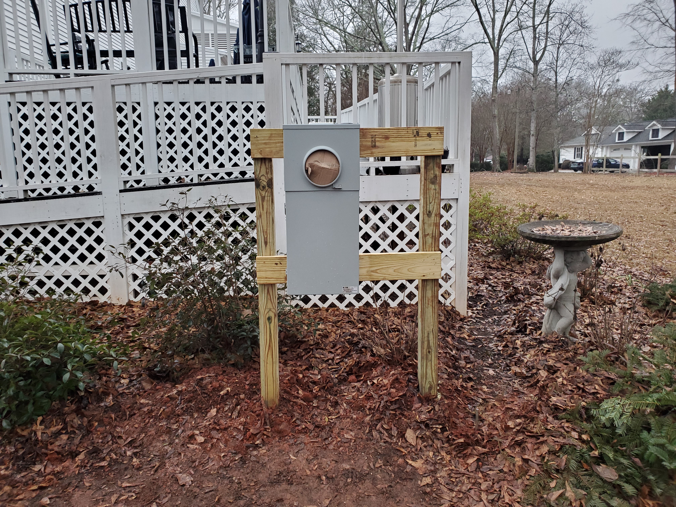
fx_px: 508
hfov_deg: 67.3
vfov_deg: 53.1
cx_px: 338
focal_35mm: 26
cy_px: 254
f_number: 2.4
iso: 250
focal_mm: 4.3
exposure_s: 1/60
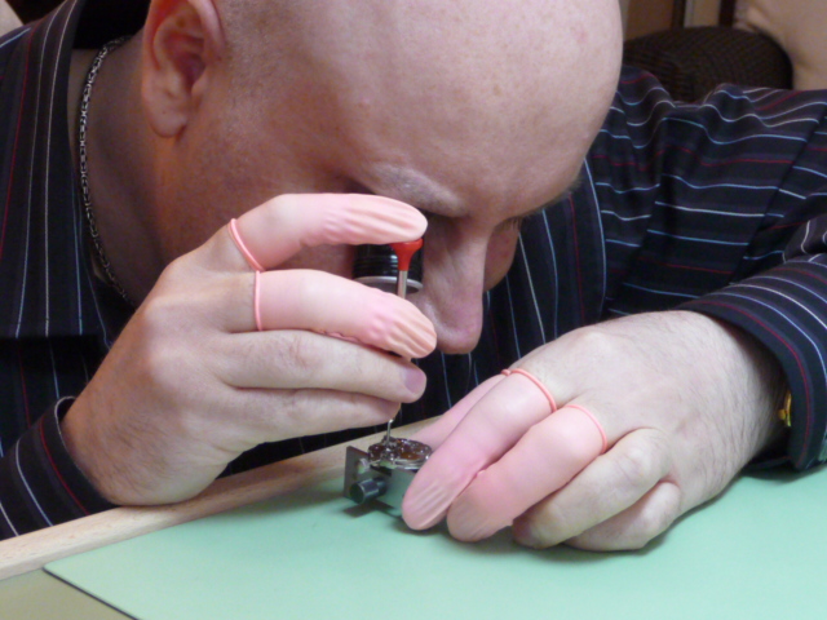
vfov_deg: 13.7
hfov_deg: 18.2
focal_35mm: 108
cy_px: 310
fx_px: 2580
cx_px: 414
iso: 400
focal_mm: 11.3
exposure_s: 1/30
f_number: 4.5
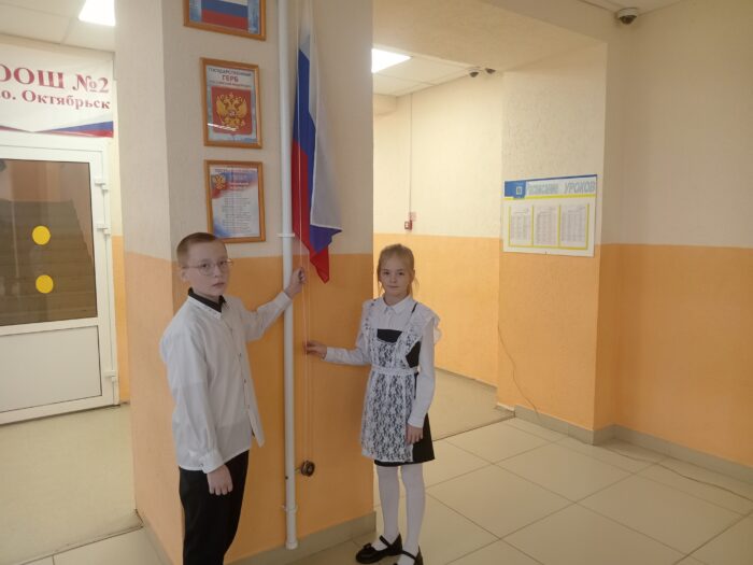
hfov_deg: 69.4
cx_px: 376
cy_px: 282
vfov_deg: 54.9
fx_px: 544
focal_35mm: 25
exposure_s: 1/25
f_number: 1.8
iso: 529
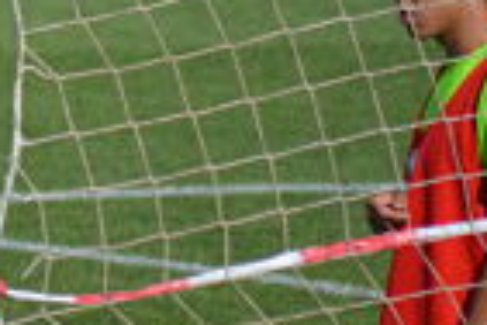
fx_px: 17233
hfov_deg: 1.6
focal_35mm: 1274
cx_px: -180
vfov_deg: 1.1
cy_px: 59
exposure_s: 1/2000
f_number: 5.6
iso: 400
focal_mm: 300
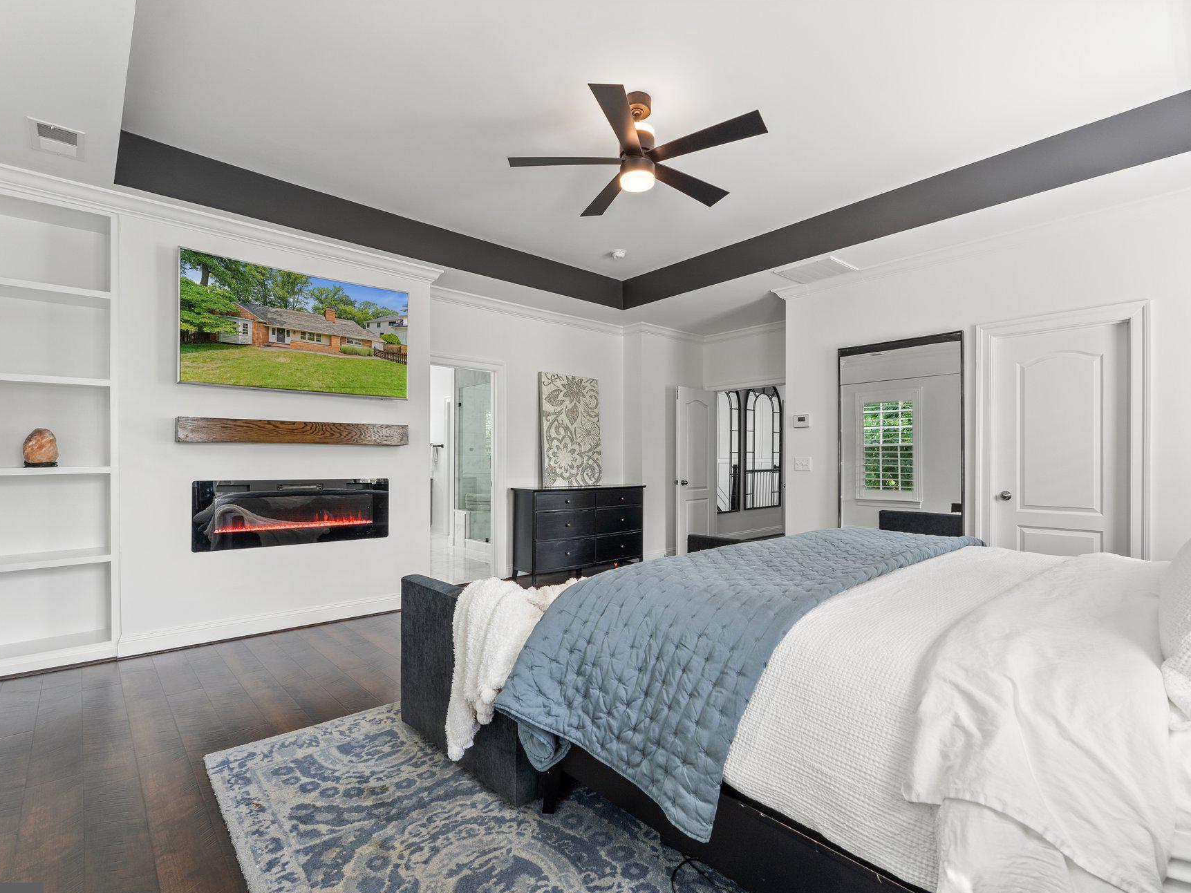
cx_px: 598
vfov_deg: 78.1
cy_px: 461
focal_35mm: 16
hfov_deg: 94.5
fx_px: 550
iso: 500
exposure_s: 1/8
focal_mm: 14
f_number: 8
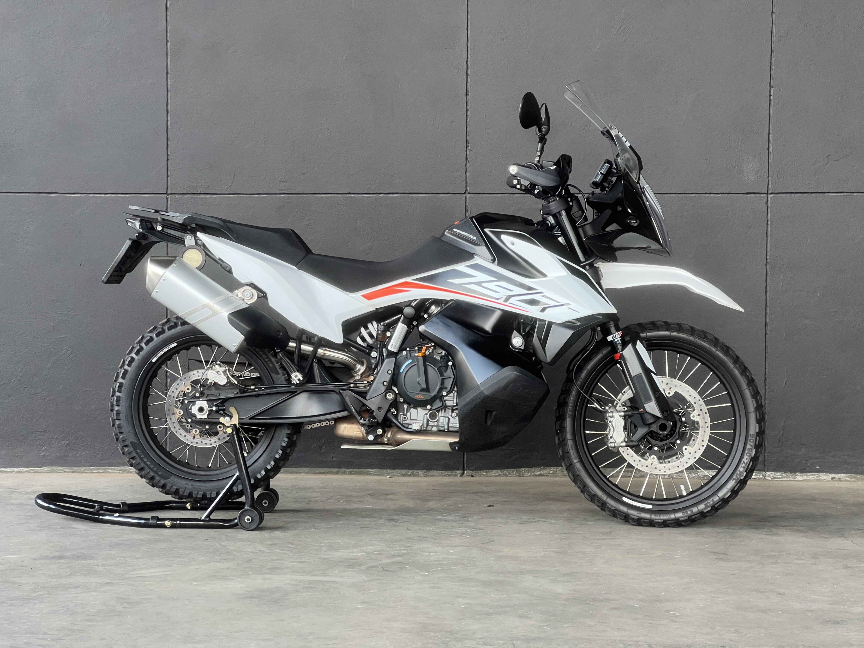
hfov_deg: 25.3
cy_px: 324
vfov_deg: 19.1
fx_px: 1922
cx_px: 432
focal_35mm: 77
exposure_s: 1/99
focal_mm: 9
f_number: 2.8
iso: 80
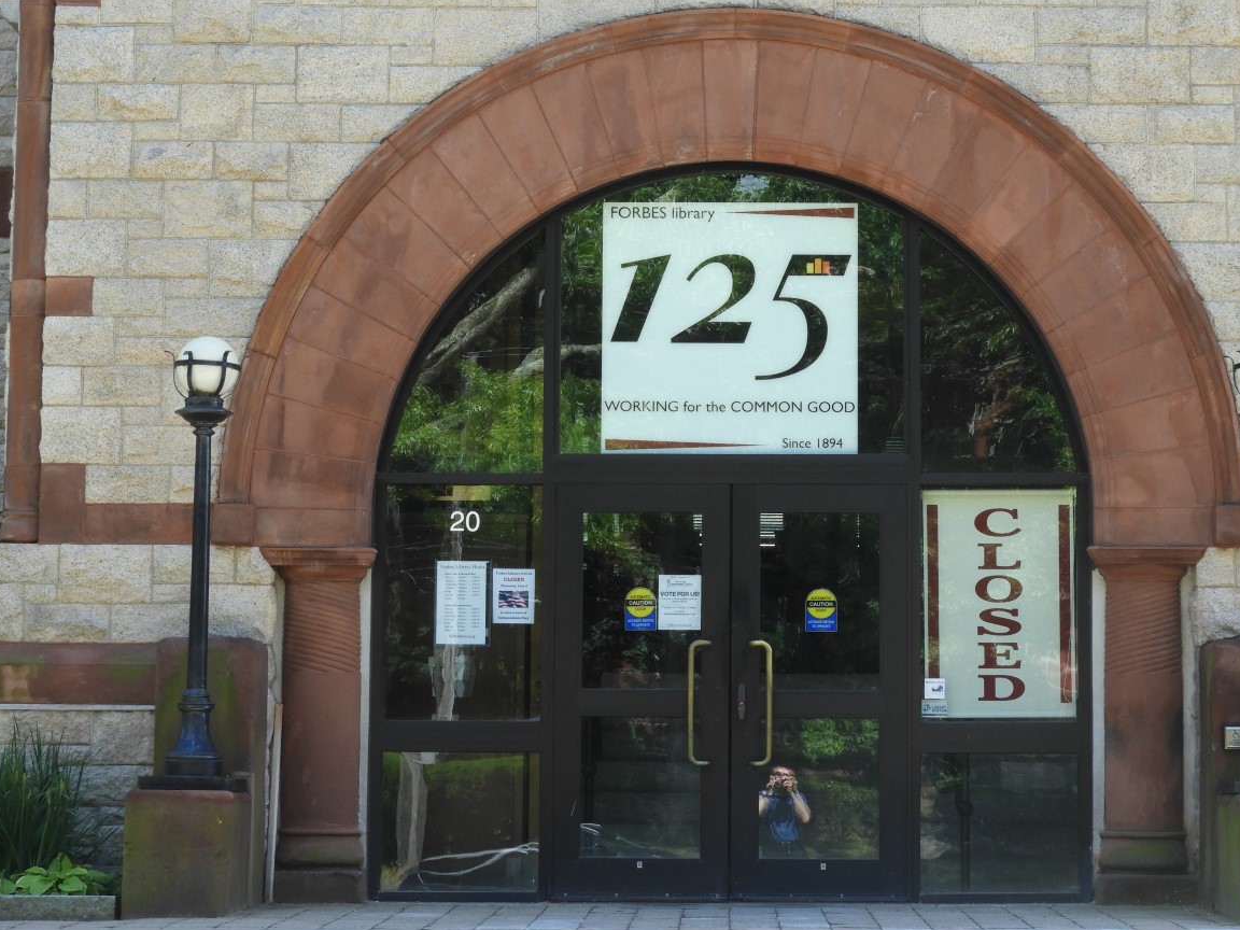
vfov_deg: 14.8
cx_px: 699
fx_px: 3582
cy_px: 390
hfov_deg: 19.6
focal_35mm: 100
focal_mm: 14.3
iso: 100
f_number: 4.5
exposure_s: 1/160
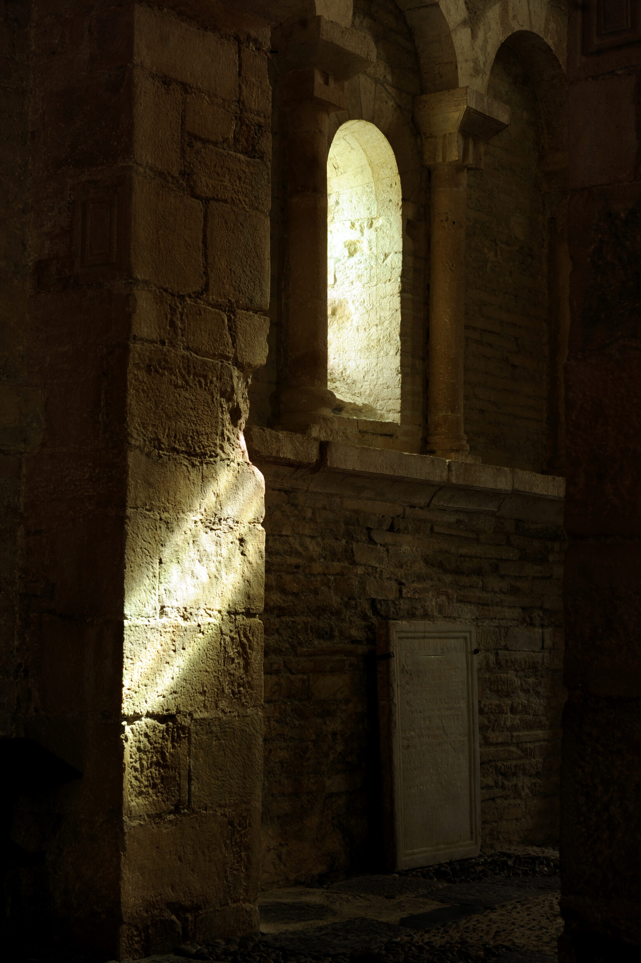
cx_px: 320
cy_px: 482
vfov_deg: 28.9
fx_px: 1872
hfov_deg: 19.4
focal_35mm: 70
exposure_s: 1/4
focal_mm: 70
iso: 200
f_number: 7.1
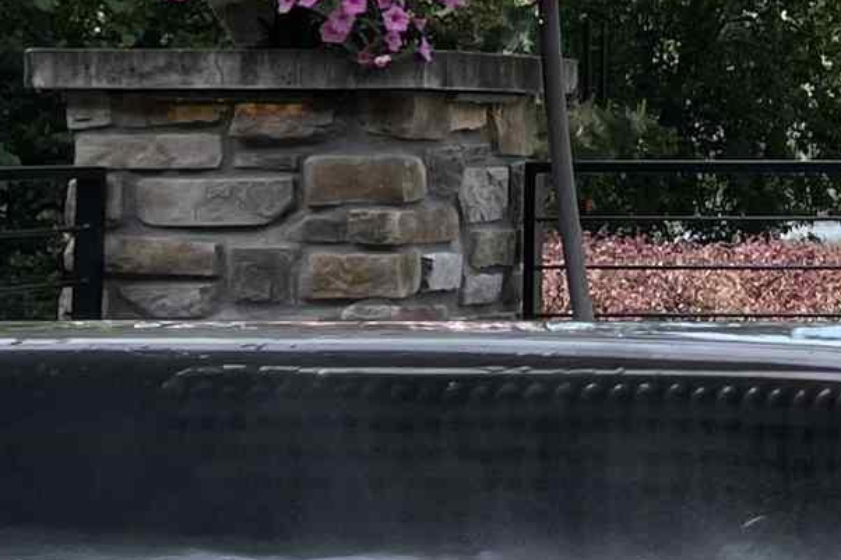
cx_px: 1643
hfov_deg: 13.0
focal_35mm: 138
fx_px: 3223
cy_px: -126
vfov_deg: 9.8
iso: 32
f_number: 1.6
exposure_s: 1/1575
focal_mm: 5.1
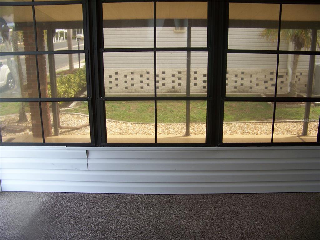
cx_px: 160
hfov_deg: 51.4
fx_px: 333
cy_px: 120
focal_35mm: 36
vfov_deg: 39.7
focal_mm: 5.85
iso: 64
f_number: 2.8
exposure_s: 1/50
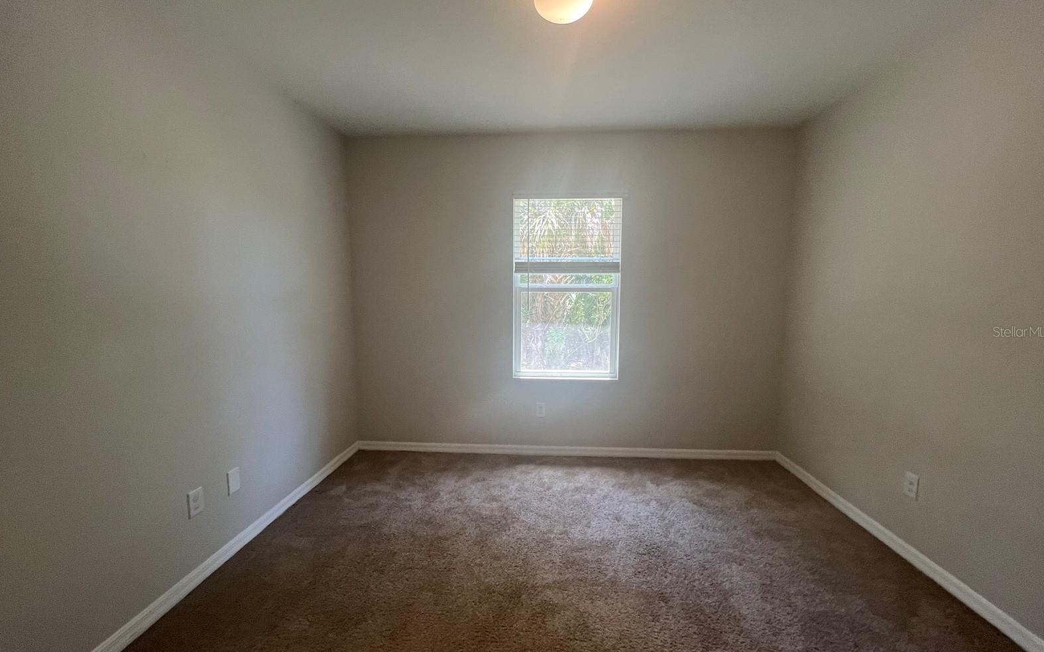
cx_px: 525
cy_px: 331
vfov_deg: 78.6
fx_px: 398
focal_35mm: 14
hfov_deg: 105.3
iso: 125
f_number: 1.8
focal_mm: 1.57
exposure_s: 1/120
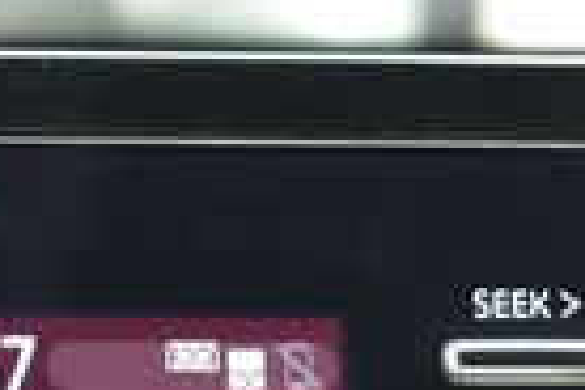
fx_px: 3954
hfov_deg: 8.3
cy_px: 780
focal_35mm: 243
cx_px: -229
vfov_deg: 5.5
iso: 400
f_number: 7.1
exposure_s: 1/25
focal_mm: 35
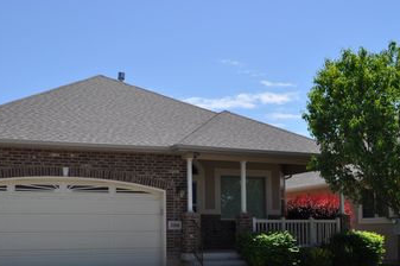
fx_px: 544
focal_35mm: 49
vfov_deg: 27.2
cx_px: 147
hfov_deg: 40.1
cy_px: 188
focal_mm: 22
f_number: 10
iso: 200
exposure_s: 1/400
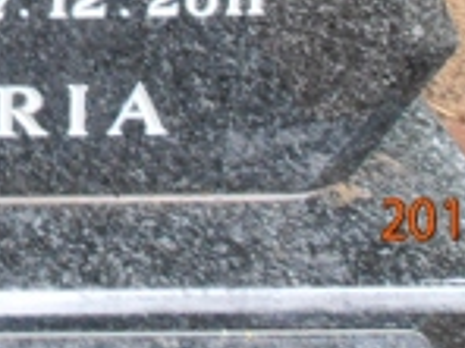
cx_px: -214
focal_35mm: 104
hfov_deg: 17.2
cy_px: -373
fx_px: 1397
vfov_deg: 12.4
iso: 125
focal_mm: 4.2
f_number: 3
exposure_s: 1/30
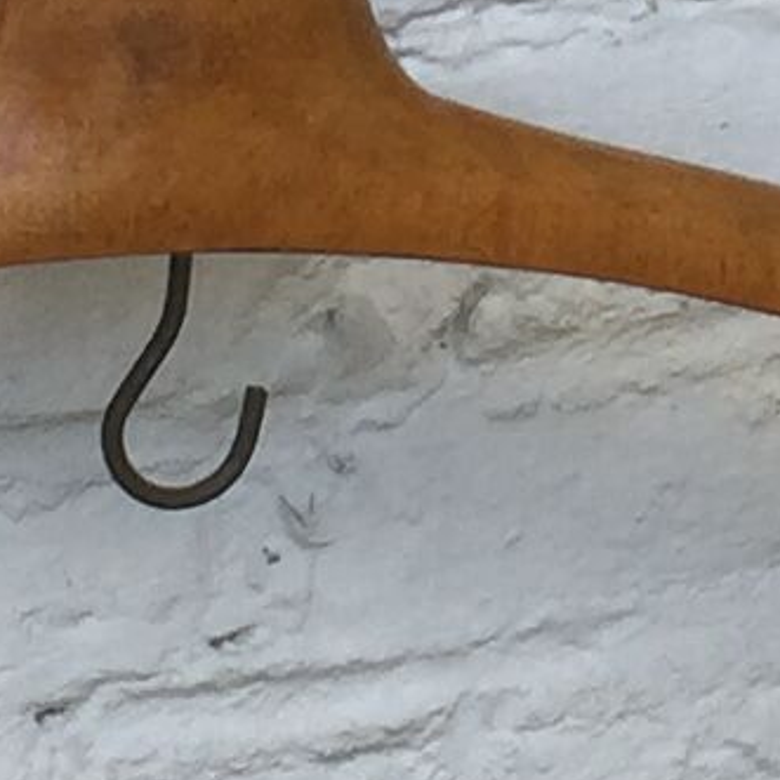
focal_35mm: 253
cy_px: -808
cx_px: 686
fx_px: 6450
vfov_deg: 6.7
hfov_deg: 6.9
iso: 32
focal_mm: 4.15
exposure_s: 1/359
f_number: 2.2
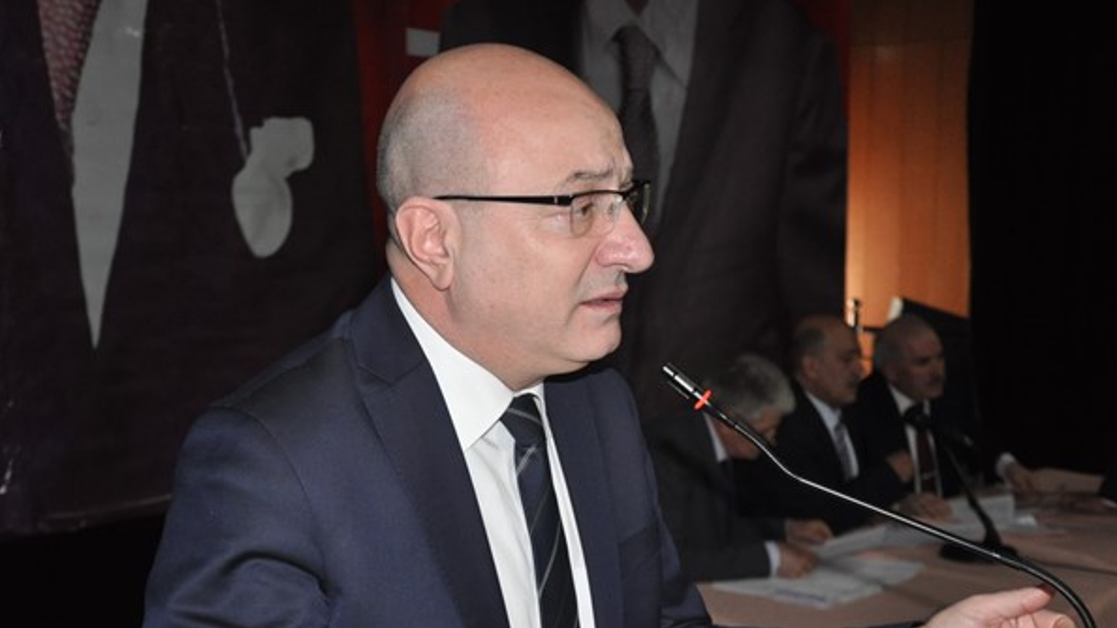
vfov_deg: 21.8
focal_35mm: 55
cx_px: 592
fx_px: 1629
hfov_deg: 37.8
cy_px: 374
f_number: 4.5
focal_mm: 32
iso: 1250
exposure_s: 1/60
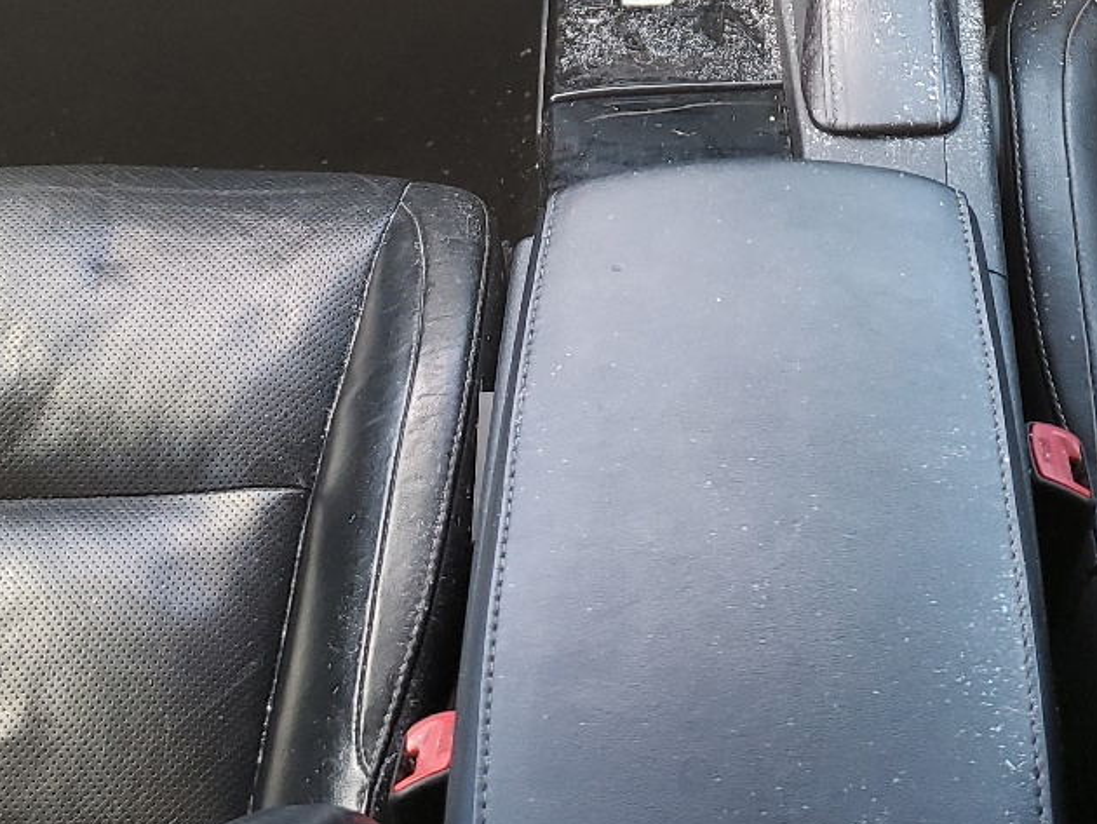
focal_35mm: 66
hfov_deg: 29.2
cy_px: -143
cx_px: 717
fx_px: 2092
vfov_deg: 20.9
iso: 62
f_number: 1.5
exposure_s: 1/120
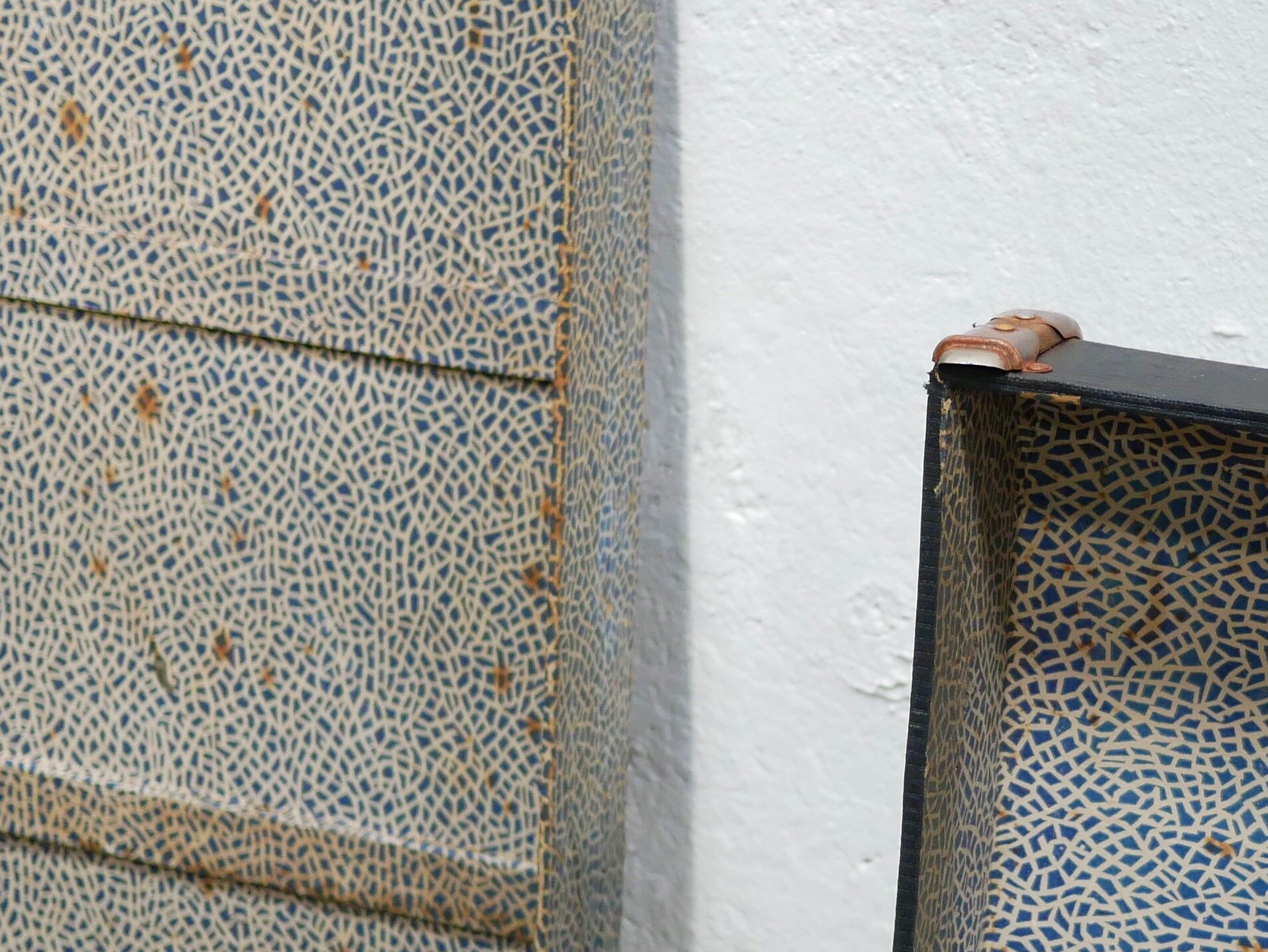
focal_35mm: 96
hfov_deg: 20.2
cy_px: 647
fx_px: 3519
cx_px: 982
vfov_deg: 15.4
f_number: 1.7
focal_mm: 20
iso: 500
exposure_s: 1/60
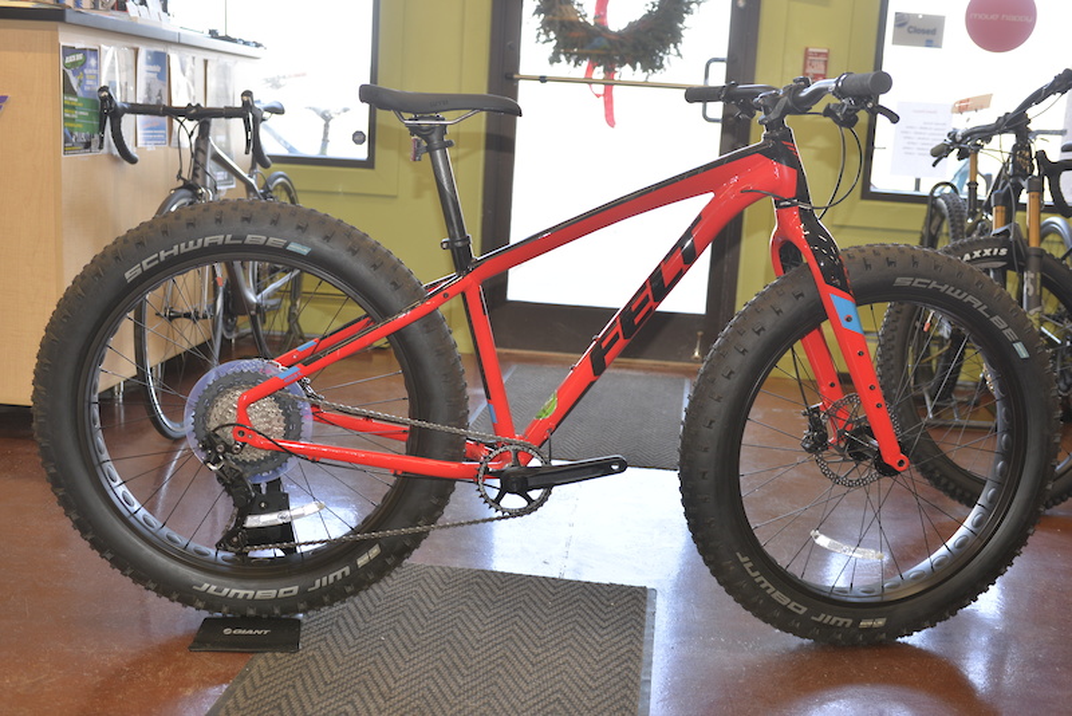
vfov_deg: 33.4
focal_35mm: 40
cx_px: 536
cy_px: 358
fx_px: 1191
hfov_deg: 48.4
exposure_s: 1/60
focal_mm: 40
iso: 400
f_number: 4
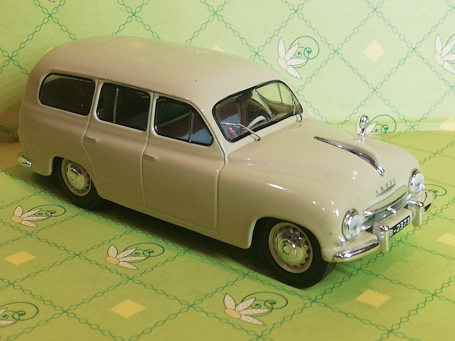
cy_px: 170
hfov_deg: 30.7
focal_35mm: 63
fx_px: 828
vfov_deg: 23.3
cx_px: 228
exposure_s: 1/33.3
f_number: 2.2
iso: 100
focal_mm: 3.46
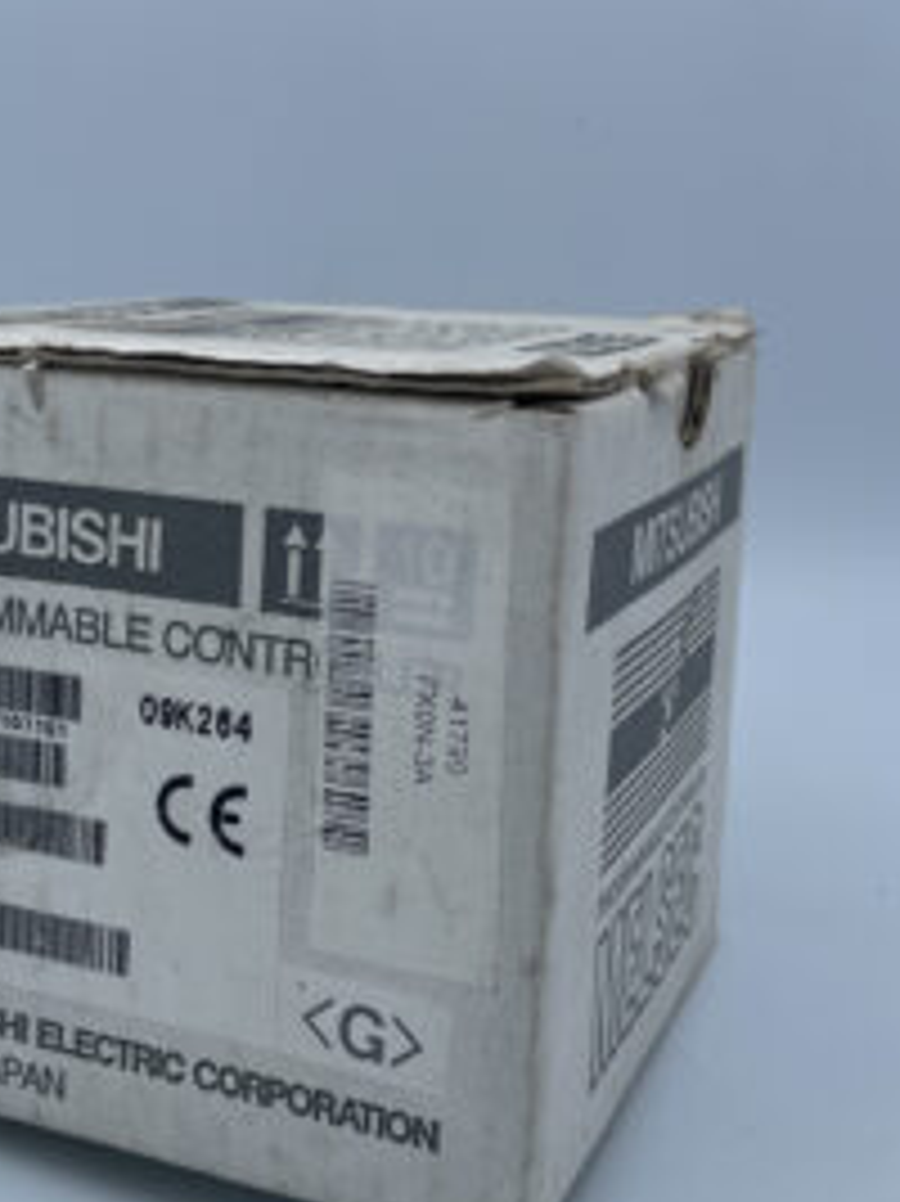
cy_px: 693
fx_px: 1353
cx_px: 279
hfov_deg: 36.3
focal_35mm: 39
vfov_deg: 47.7
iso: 32
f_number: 1.6
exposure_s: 1/1825
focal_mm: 4.2
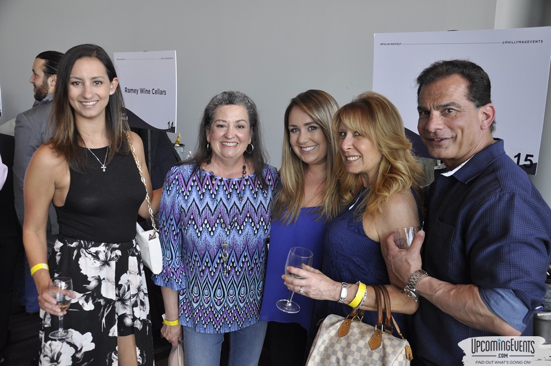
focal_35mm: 39
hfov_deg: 49.6
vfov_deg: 34.1
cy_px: 183
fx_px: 596
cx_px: 276
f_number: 5
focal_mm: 26
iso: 400
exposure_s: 1/60
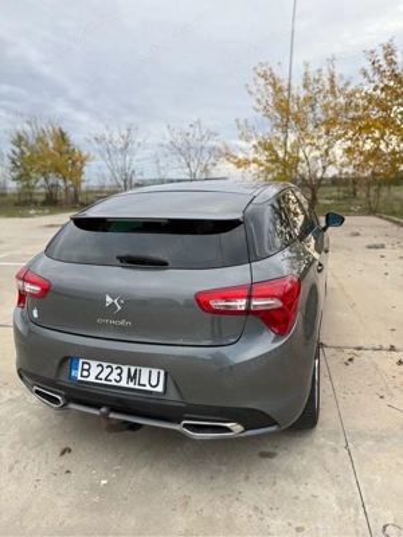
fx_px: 373
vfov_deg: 71.6
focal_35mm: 24
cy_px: 268
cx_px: 202
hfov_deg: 56.8
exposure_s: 1/551
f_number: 1.78
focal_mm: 6.76
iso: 100
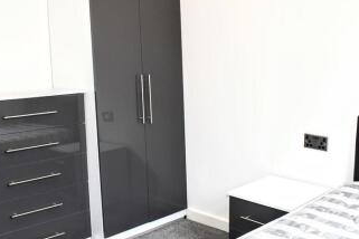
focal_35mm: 40
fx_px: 399
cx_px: 142
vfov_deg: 33.4
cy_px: 113
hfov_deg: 48.1
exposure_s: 1/125
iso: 800
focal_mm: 18
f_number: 5.6
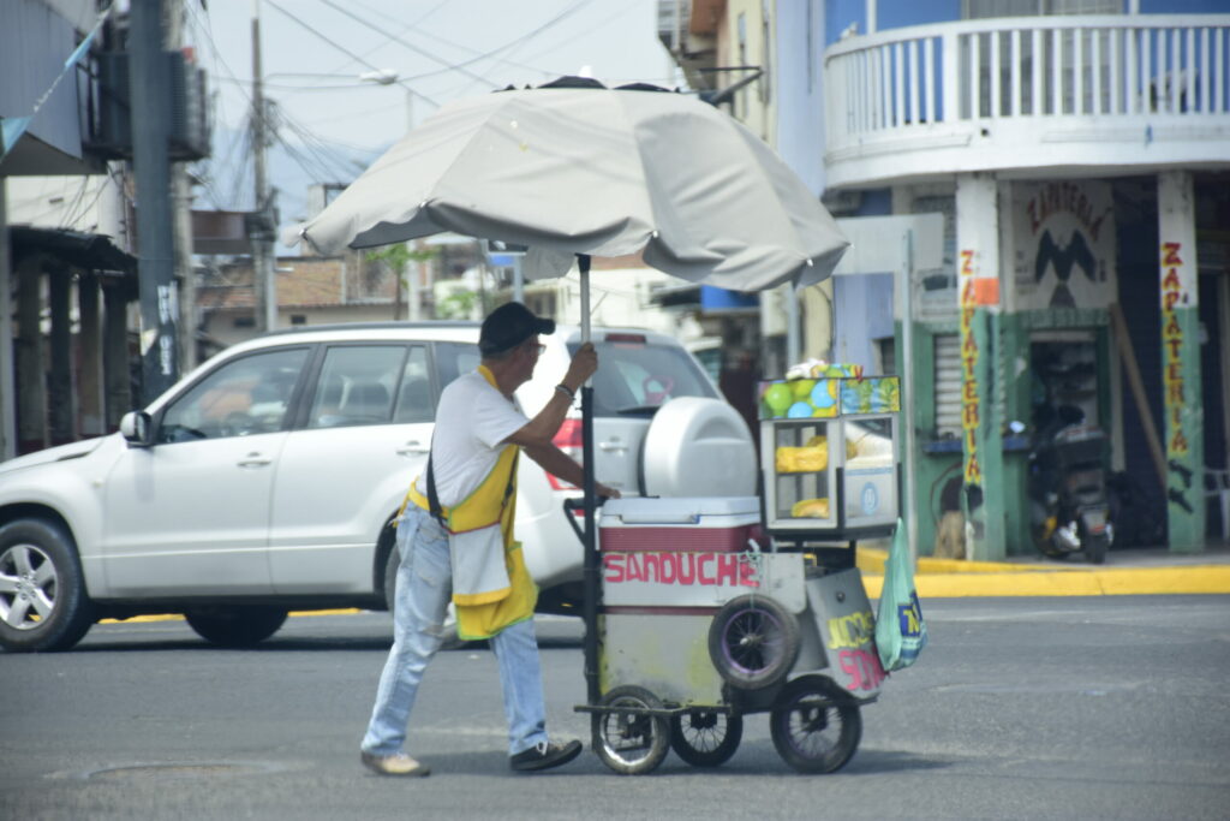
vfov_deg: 8.2
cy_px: 410
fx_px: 5740
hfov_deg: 12.2
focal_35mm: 168
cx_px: 615
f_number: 5.6
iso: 320
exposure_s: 1/640
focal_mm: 112
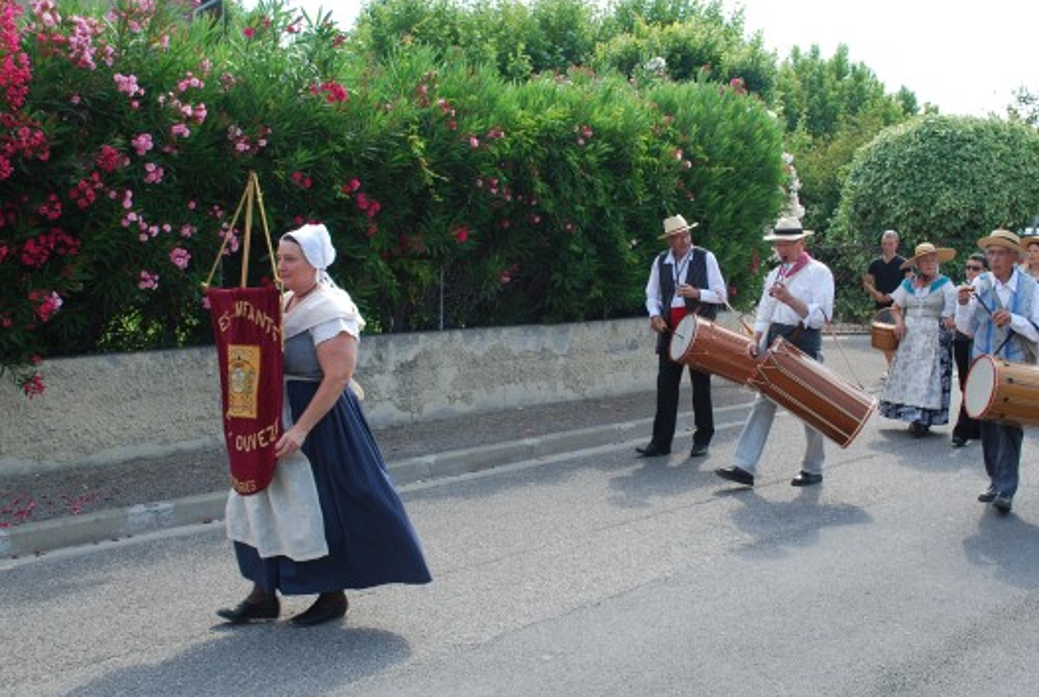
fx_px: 1156
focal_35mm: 40
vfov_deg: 33.5
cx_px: 553
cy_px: 340
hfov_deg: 48.4
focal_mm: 22
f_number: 5.6
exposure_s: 1/125
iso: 100
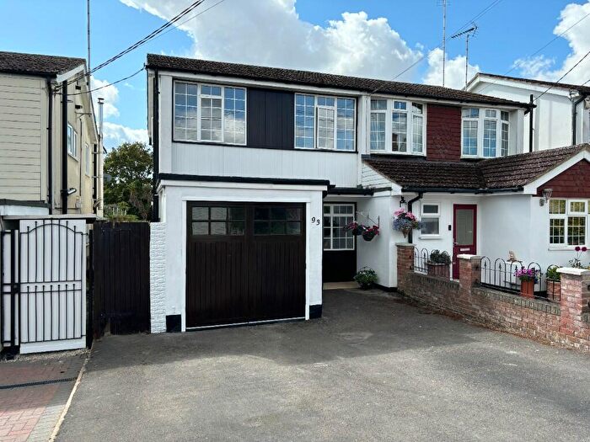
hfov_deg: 67.3
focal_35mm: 26
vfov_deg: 53.1
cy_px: 221
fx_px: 443
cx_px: 295
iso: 50
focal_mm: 5.96
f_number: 1.6
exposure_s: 1/1567
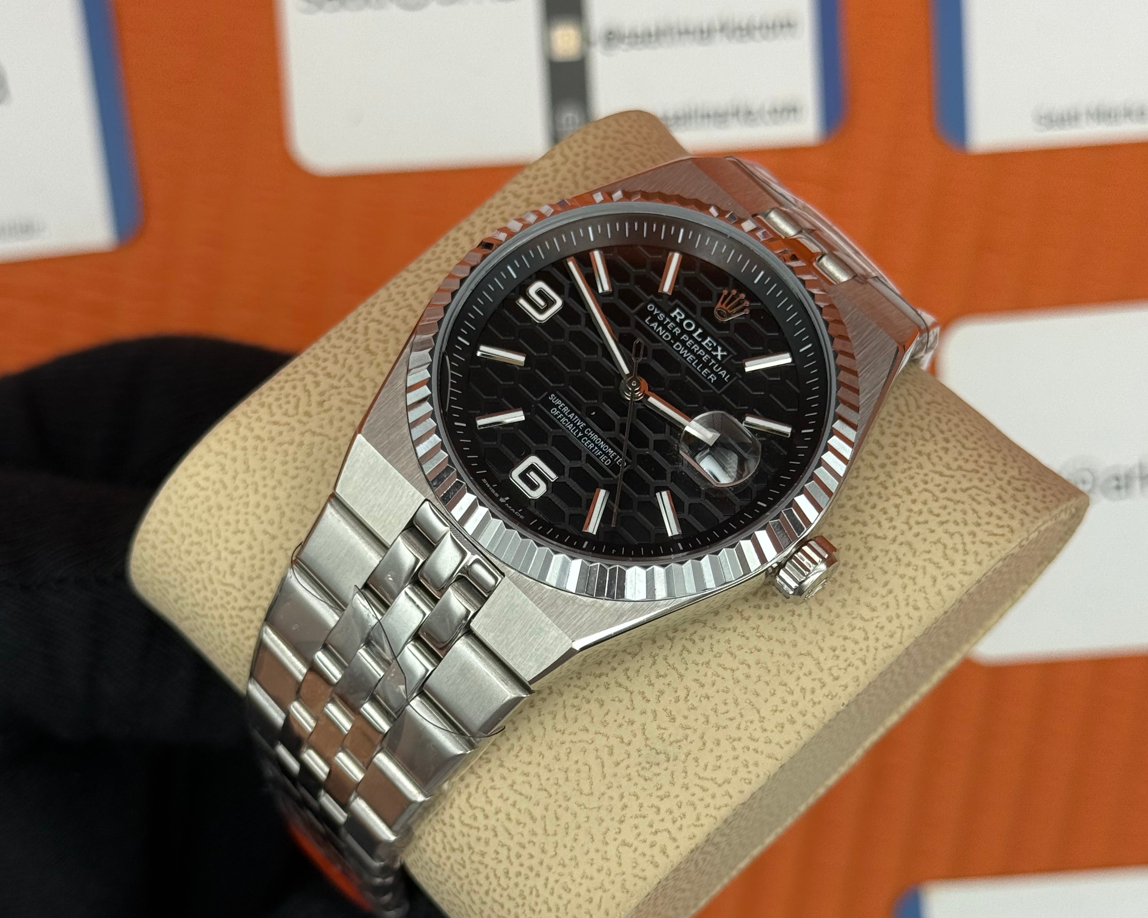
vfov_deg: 24.2
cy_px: 564
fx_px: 2140
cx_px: 576
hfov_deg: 30.0
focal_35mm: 63
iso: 64
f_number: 1.78
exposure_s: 1/652
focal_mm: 6.76
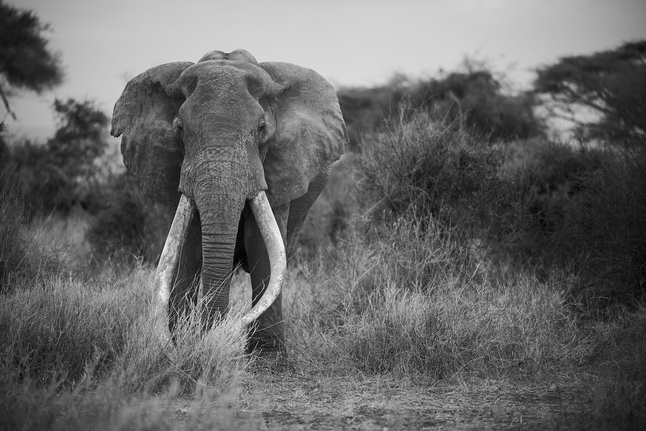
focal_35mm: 150
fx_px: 2691
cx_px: 323
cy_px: 216
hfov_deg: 13.7
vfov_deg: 9.1
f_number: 2
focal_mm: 150
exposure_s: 1/3200
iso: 320
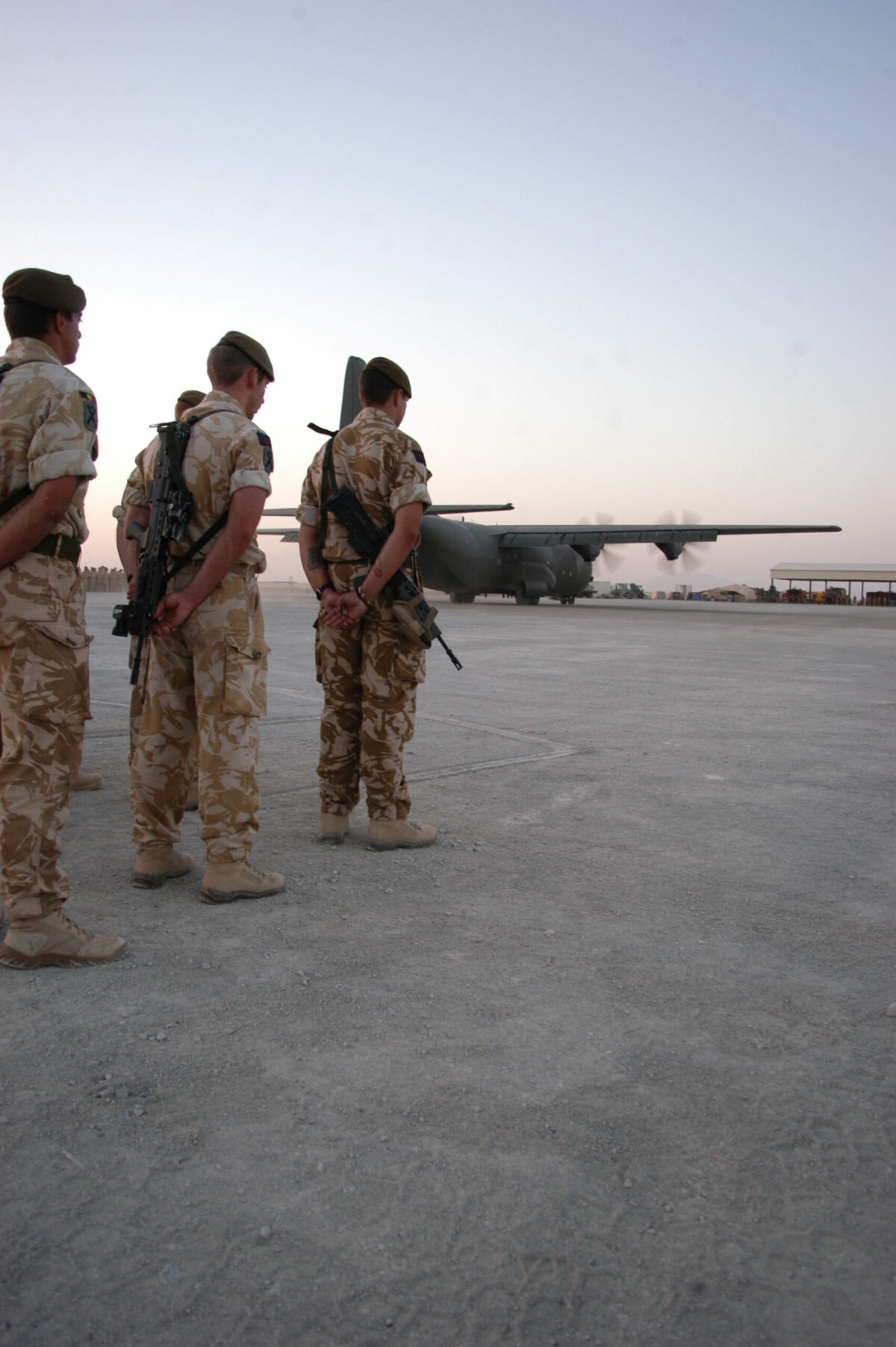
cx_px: 448
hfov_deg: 47.9
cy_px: 674
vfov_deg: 67.4
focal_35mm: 27
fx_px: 1009
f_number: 5
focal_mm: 18
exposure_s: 1/100
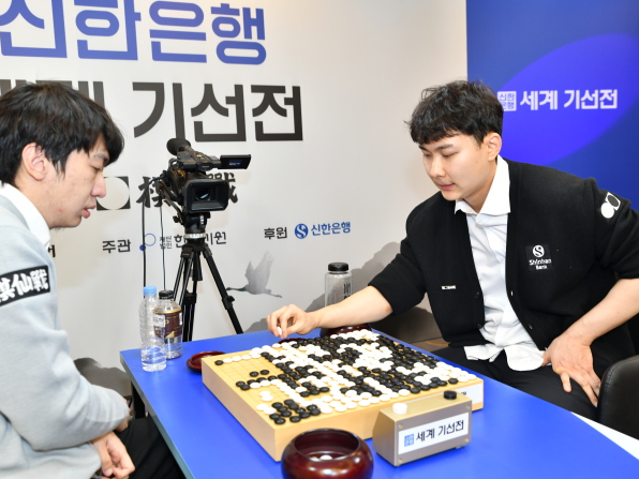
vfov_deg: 41.8
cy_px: 242
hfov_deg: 53.9
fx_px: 628
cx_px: 303
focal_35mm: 34
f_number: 4
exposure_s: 1/80
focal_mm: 31
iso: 800
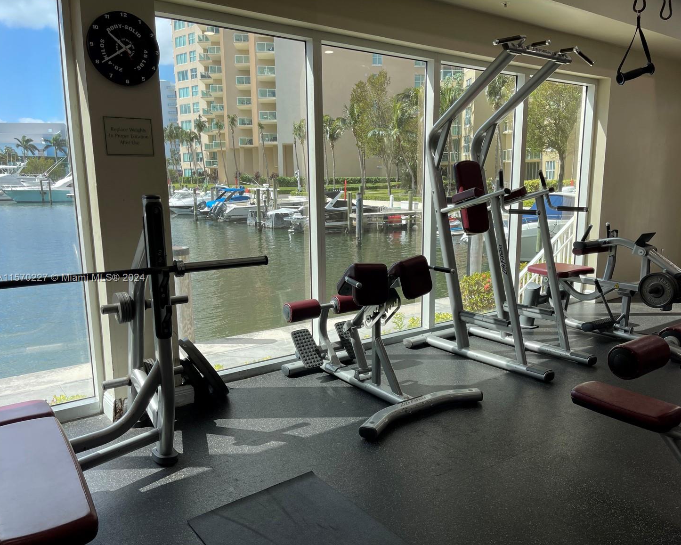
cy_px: 278
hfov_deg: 63.9
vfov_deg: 53.2
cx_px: 371
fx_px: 544
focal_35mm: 27
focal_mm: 5.1
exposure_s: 1/160
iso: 32
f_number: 1.6
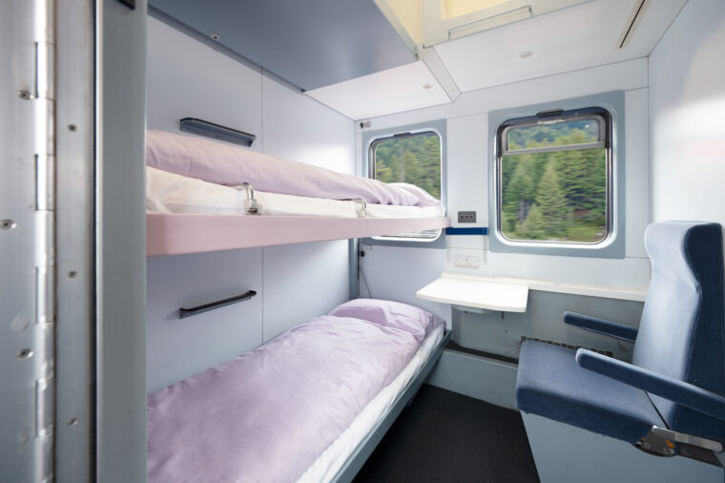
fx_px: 282
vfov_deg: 81.2
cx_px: 362
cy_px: 242
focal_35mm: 14
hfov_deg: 104.3
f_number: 5.6
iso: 200
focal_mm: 14
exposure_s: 1/2.5
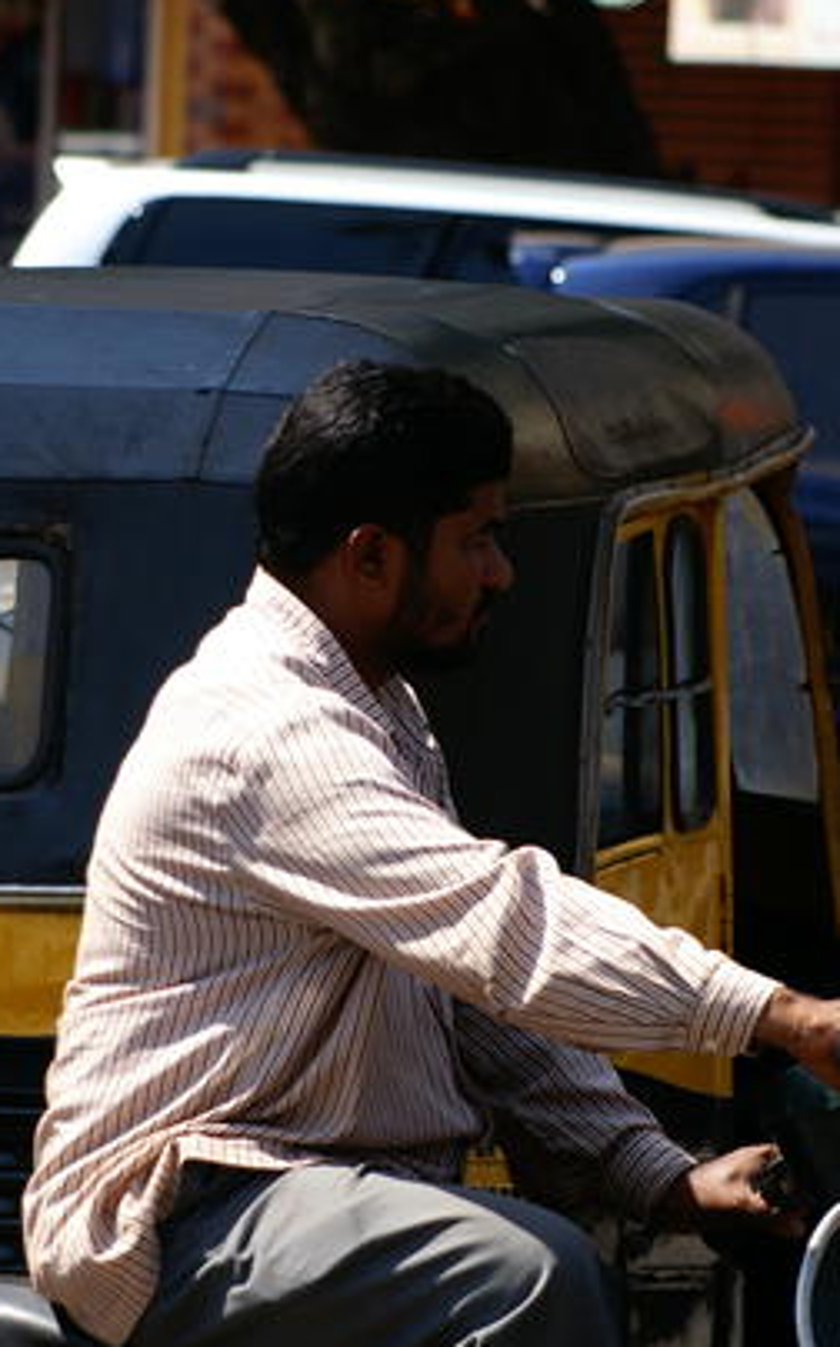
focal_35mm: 339
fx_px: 12435
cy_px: 657
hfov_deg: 3.9
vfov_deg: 6.2
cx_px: 457
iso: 200
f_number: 5.6
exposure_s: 1/800
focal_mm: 140
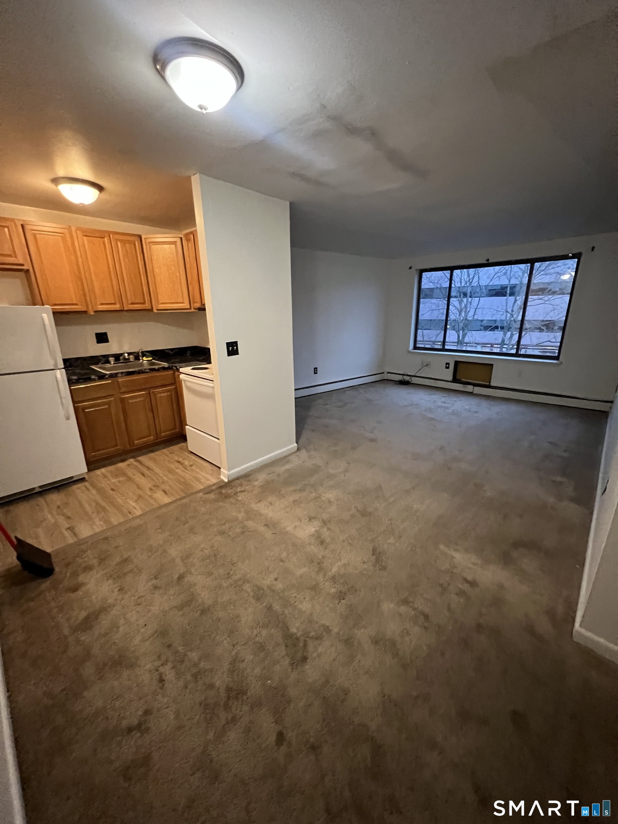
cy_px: 412
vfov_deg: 106.2
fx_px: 309
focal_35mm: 13
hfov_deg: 89.9
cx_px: 309
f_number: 1.8
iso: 1000
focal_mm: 1.57
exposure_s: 1/40
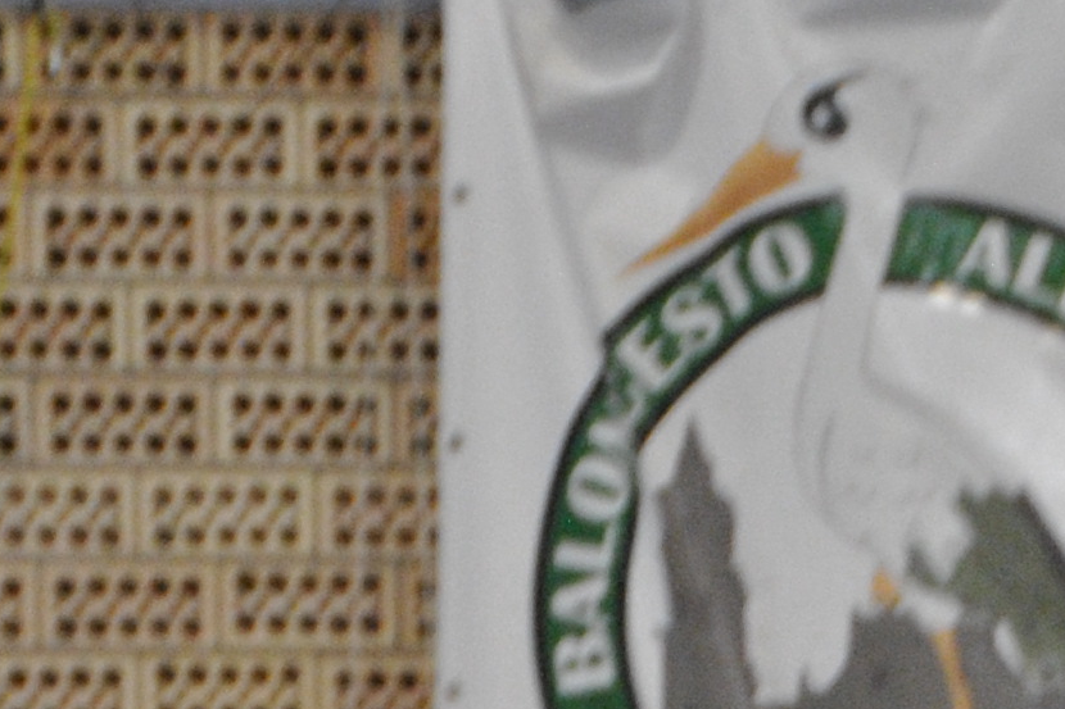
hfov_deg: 3.9
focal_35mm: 525
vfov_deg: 2.6
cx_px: 1141
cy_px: 1291
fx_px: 15537
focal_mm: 75
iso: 800
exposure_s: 1/100
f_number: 5.3
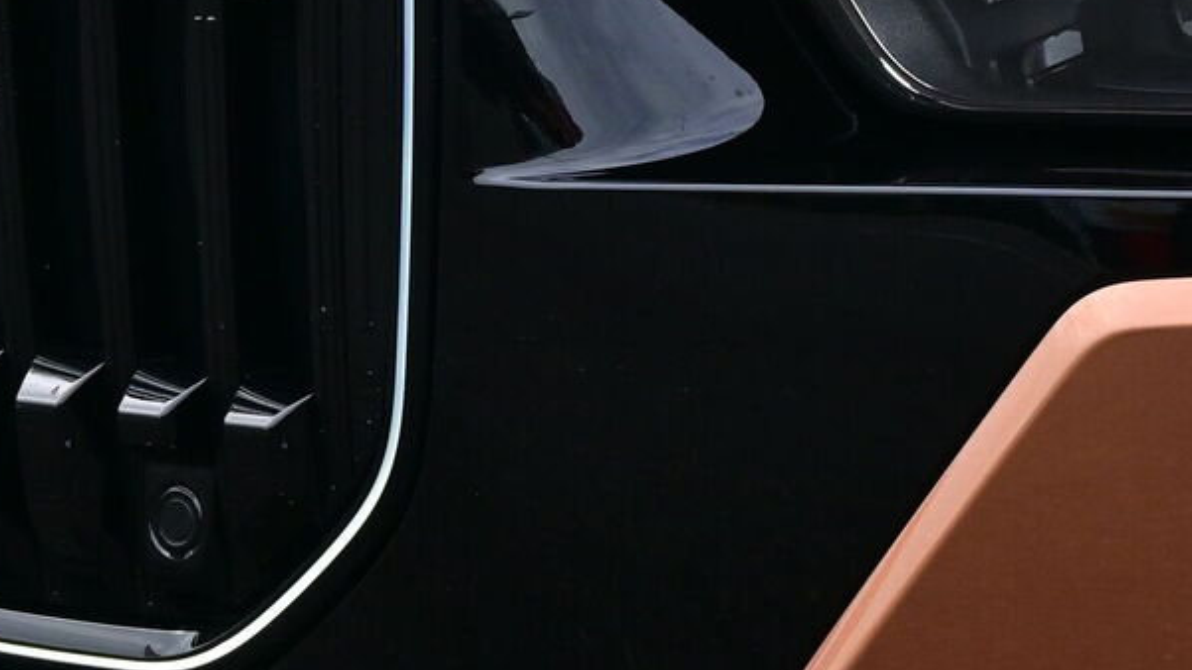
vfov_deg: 6.5
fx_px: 5868
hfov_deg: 11.6
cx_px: 668
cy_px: 99
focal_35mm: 186
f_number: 6.3
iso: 400
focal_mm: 37
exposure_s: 1/800
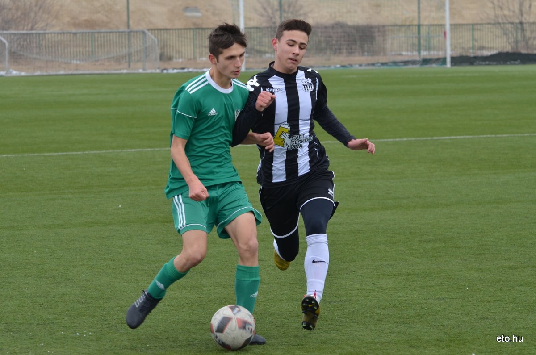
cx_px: 268
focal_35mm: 174
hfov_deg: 11.8
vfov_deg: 7.9
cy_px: 178
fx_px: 2585
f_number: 6.3
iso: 500
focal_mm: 116
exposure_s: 1/640
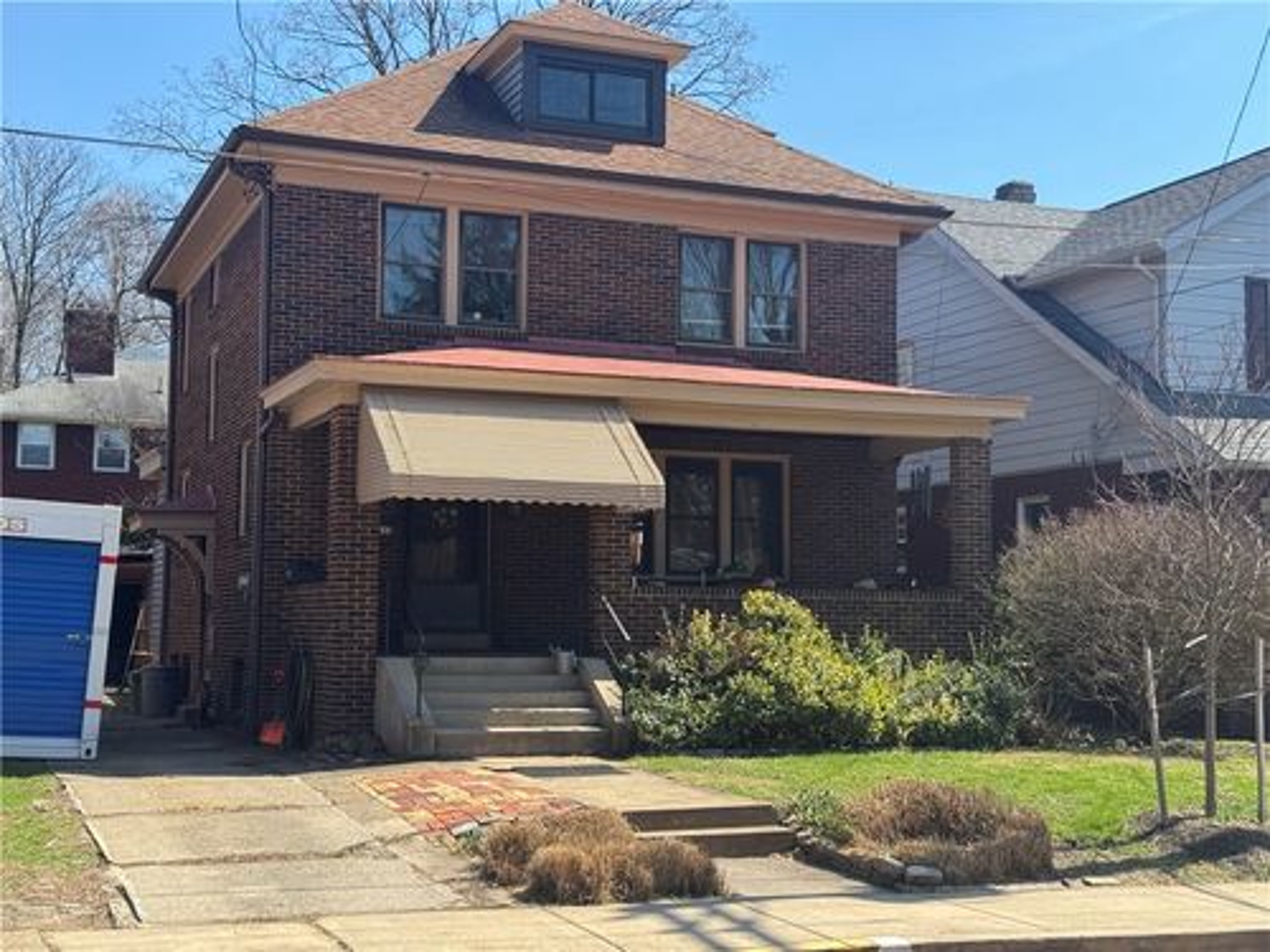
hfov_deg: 39.7
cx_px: 635
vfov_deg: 30.3
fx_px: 1761
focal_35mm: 48
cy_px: 476
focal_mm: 6.76
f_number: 1.78
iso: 64
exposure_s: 1/2110
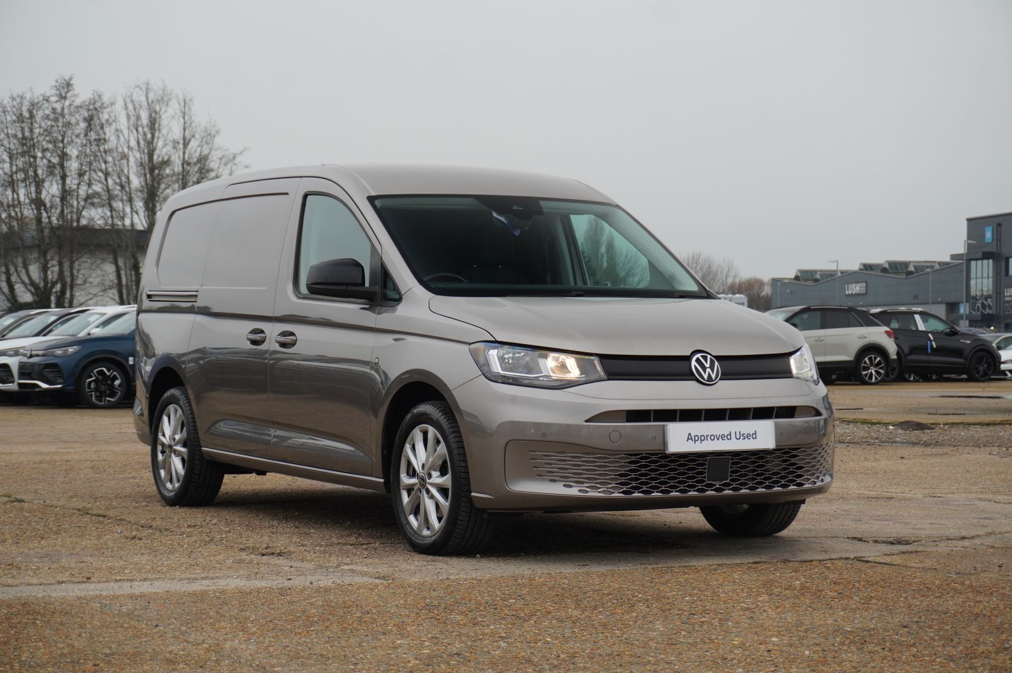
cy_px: 336
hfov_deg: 29.3
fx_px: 1938
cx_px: 506
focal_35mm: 69
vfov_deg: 19.7
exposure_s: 1/80
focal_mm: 46
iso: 400
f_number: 5.6
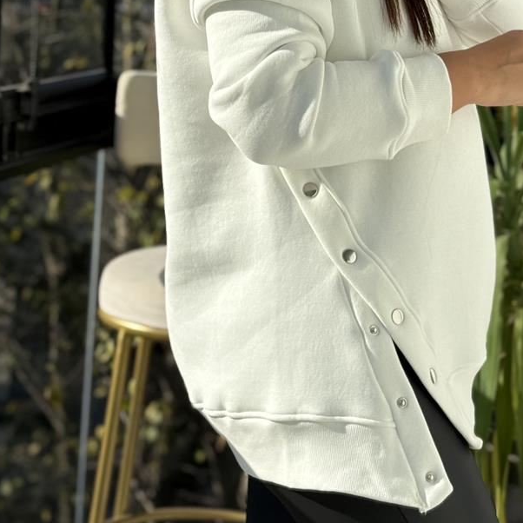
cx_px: 348
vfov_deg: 18.2
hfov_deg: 18.4
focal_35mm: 94
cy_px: 73
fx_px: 1607
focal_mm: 6.76
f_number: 1.78
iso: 80
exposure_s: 1/1715
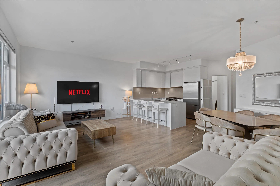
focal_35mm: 15
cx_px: 140
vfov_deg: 77.3
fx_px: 117
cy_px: 93
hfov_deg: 100.4
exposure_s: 1/13
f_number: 7.1
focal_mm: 10
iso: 400
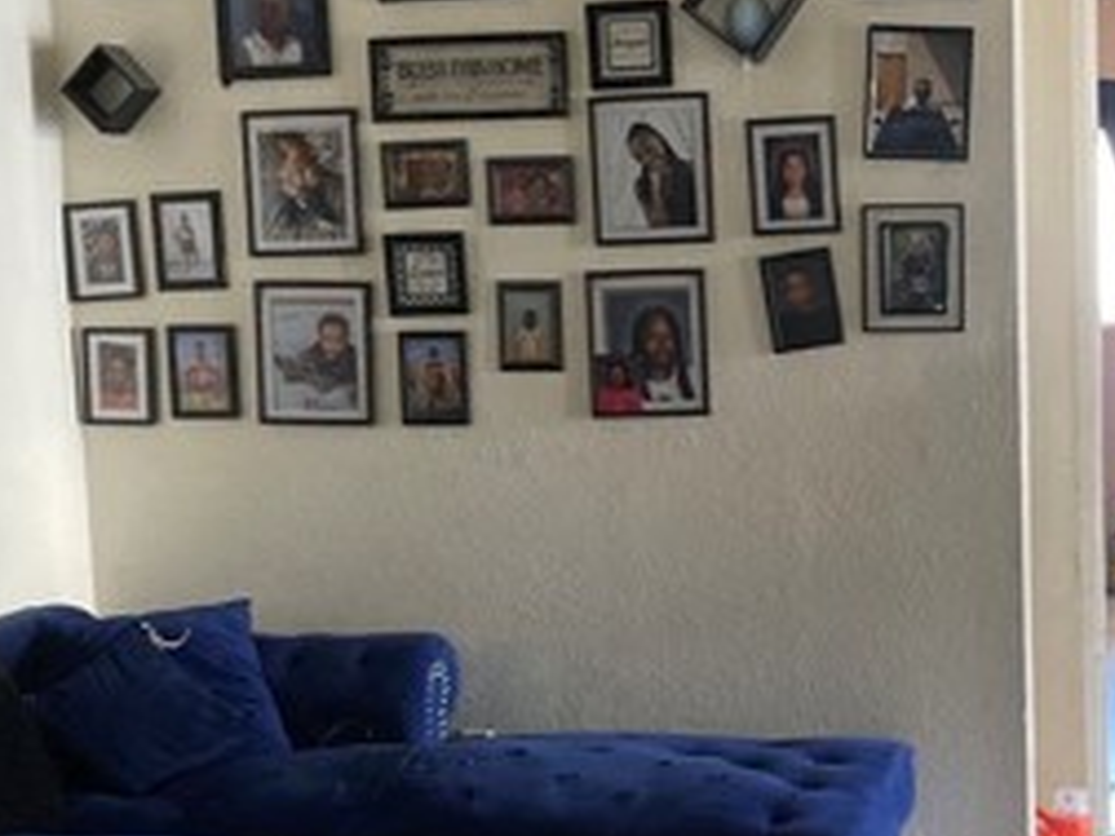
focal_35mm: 71
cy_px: 518
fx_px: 2287
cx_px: 827
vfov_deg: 20.7
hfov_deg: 27.1
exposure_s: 1/30
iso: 400
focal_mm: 3.99
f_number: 1.8
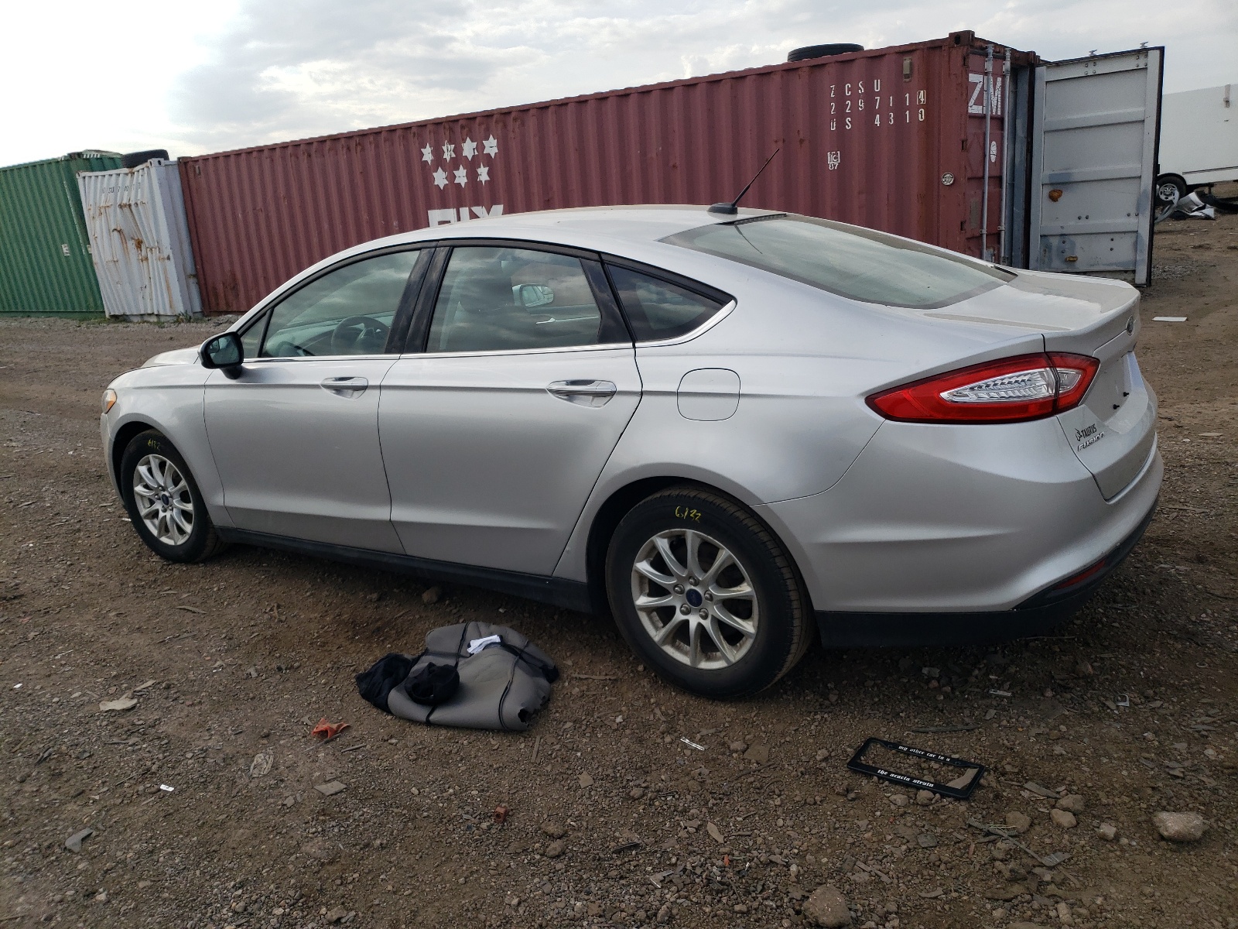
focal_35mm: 26
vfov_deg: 53.1
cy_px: 464
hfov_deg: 67.3
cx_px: 619
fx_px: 930
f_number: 1.5
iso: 50
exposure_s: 1/3333
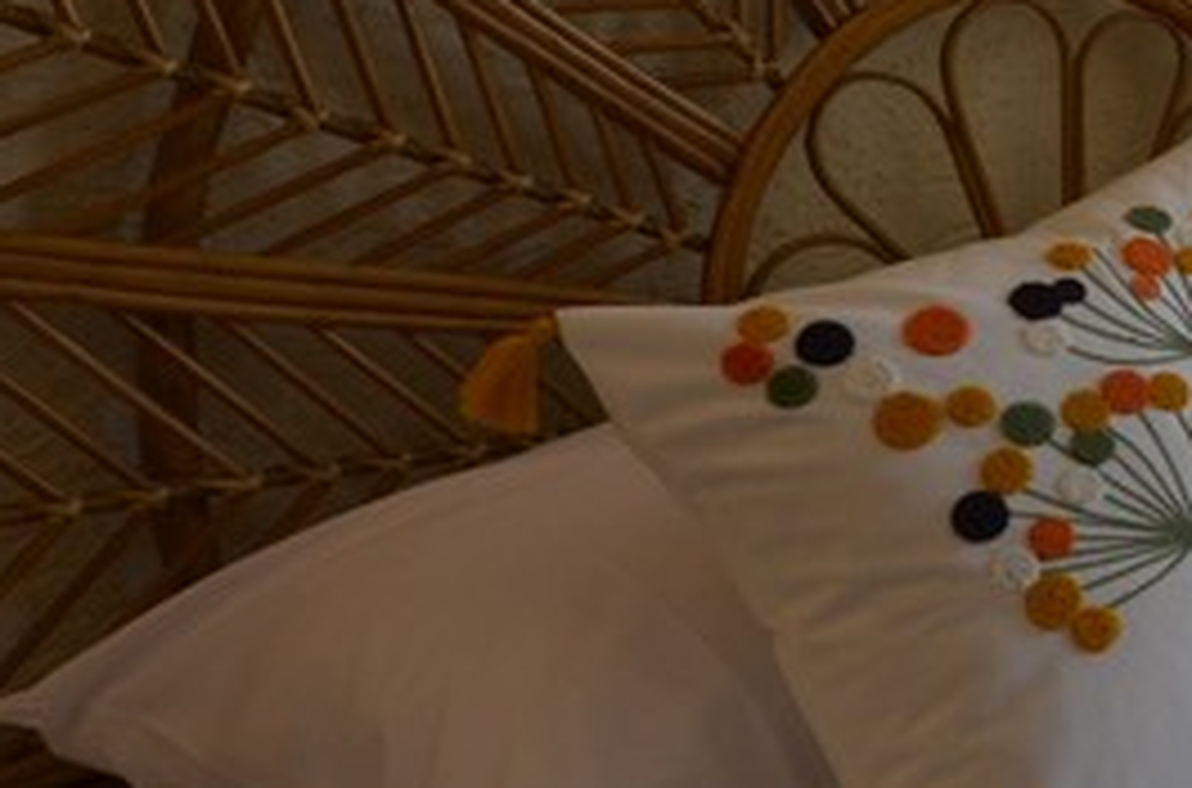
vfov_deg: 22.6
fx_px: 1915
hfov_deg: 24.2
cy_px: 72
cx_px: 1925
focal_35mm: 58
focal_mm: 10
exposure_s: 1/60
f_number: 5.6
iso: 180
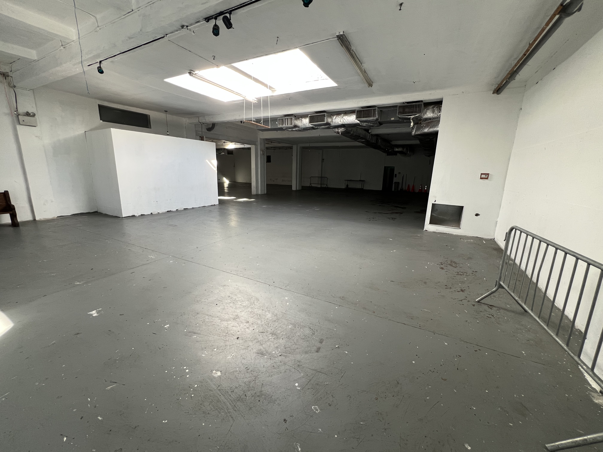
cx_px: 302
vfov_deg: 89.9
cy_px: 226
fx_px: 226
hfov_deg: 106.2
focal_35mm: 13
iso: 100
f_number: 1.8
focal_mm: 1.57
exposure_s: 1/99
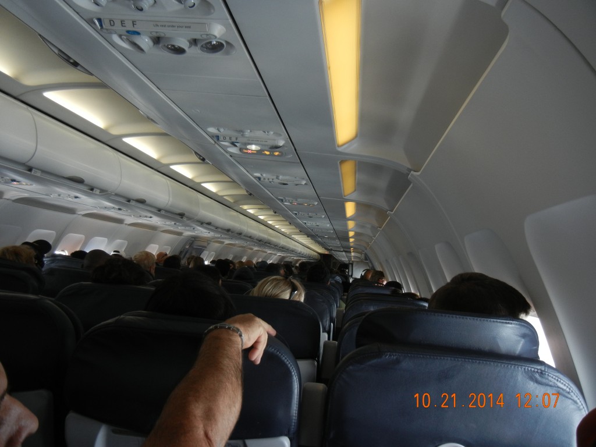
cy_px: 224
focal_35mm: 30
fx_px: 517
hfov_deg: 60.0
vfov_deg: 46.8
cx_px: 298
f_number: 3.5
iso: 234
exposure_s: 1/60.6
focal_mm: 5.4
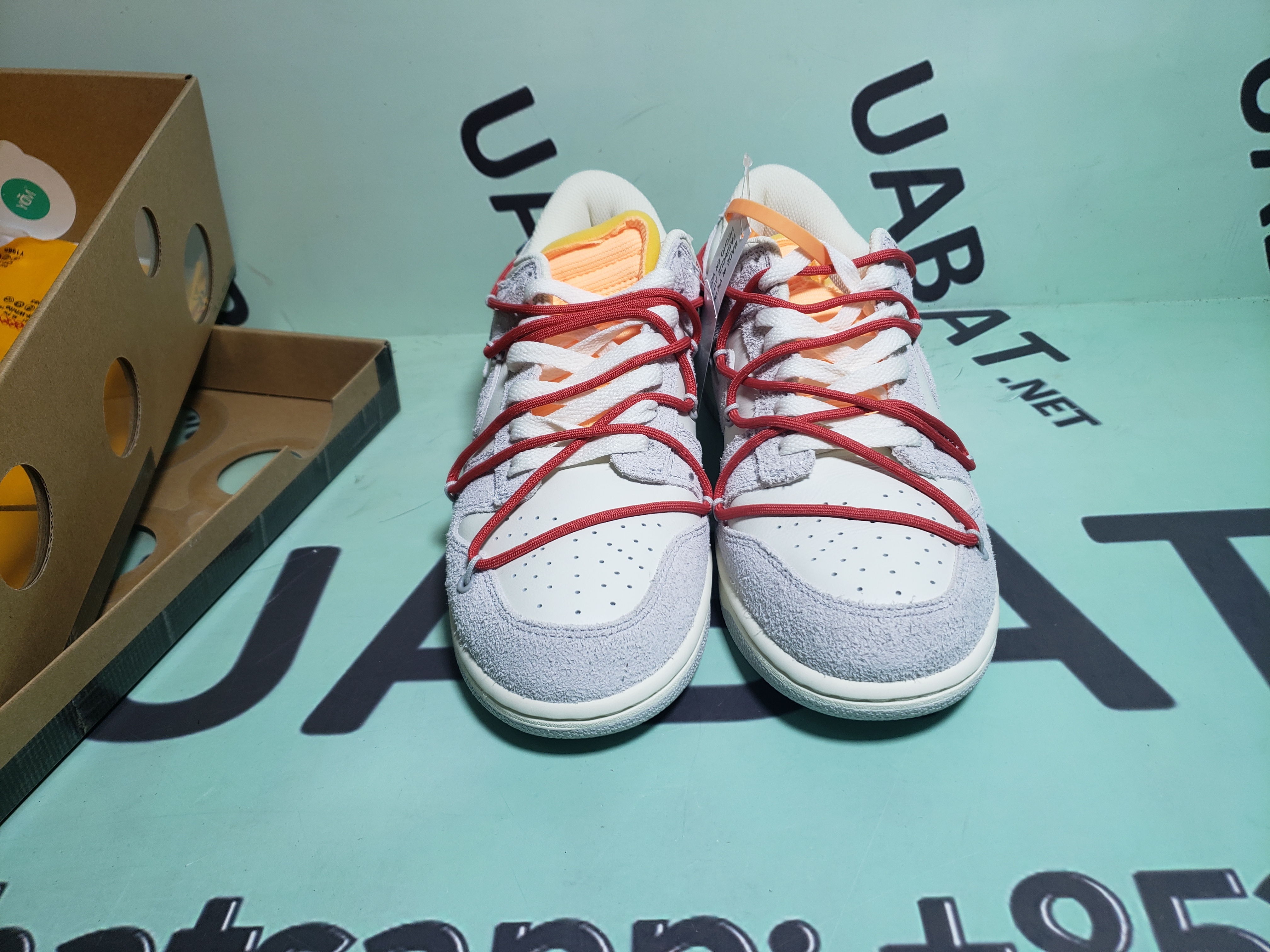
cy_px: 476
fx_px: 954
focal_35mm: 26
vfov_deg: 53.1
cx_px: 635
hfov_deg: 67.3
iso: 50
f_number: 1.5
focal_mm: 4.3
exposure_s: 1/461
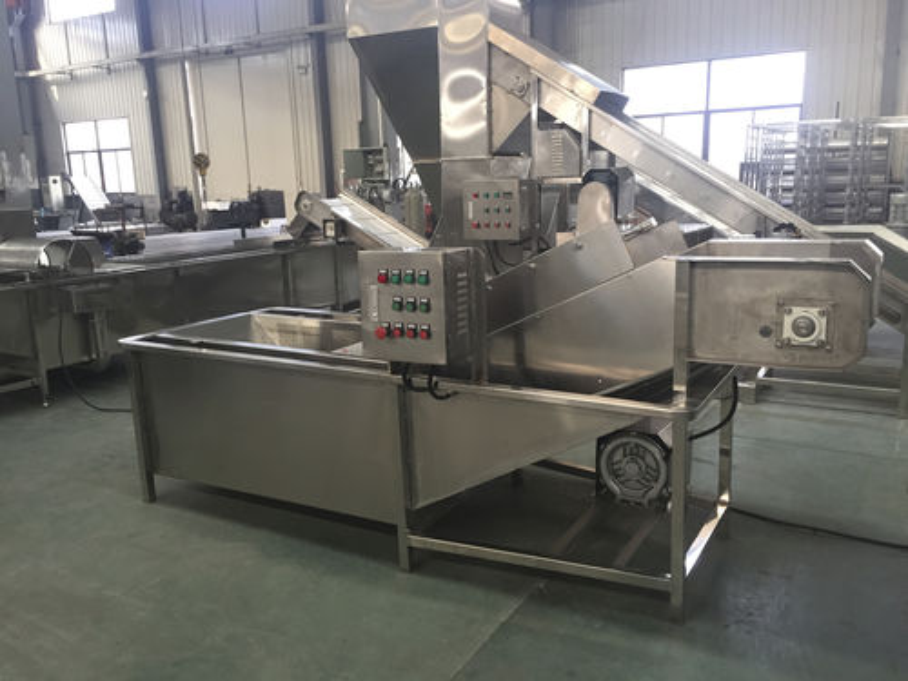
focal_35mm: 29
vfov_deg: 48.2
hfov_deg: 61.7
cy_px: 340
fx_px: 761
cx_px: 454
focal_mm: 4.15
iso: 64
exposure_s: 1/33
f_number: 2.2
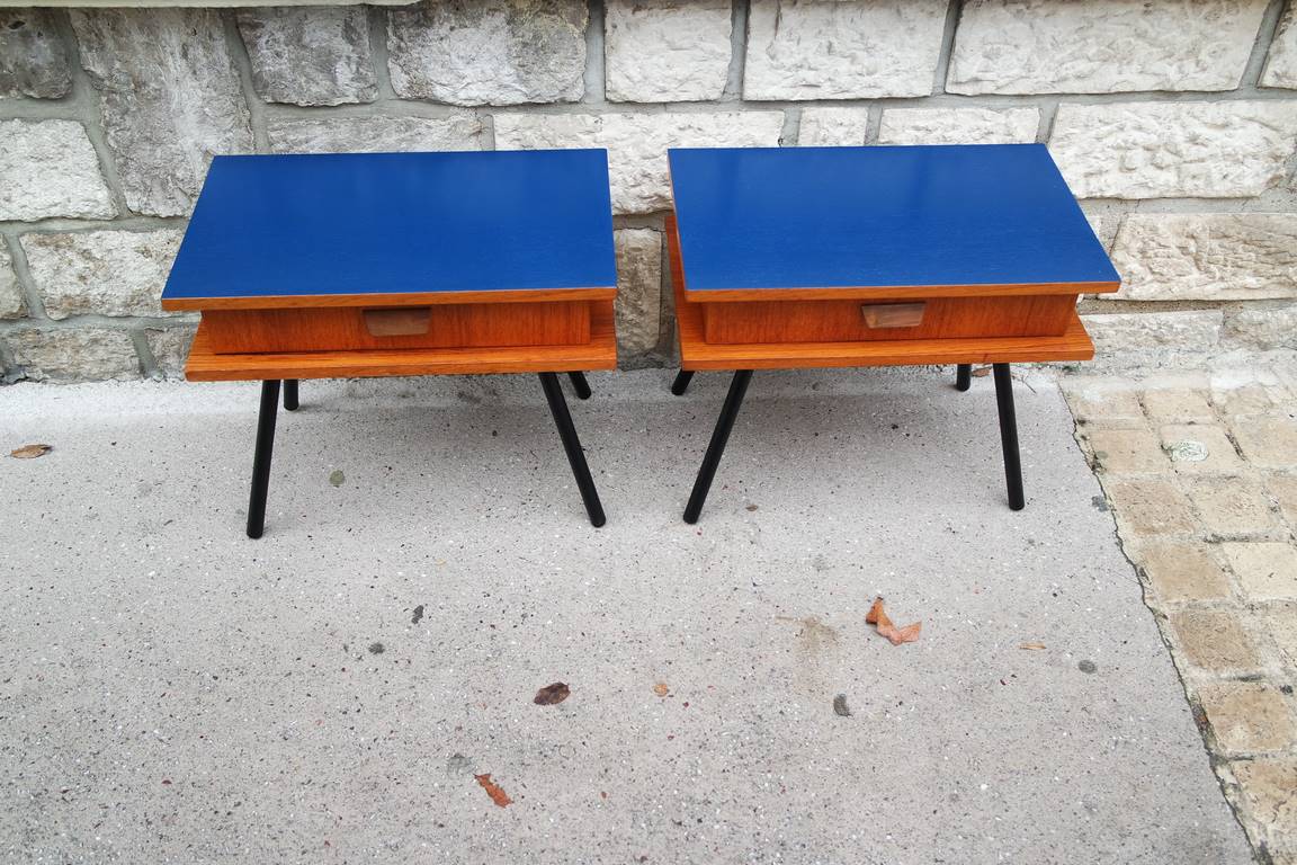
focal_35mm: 33
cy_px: 432
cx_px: 648
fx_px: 1189
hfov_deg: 57.2
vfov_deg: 40.0
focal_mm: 22
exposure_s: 1/50
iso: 200
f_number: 3.5
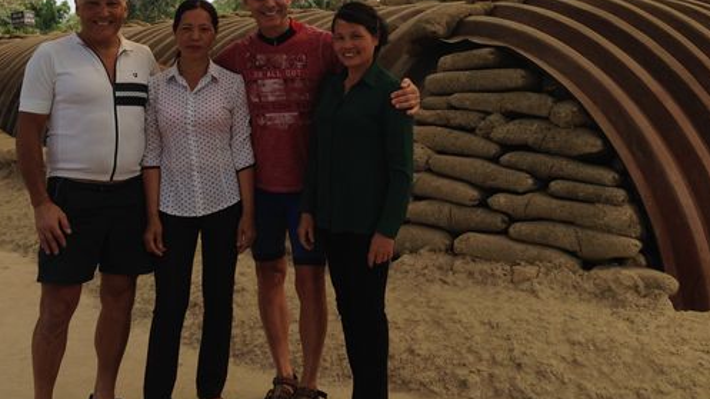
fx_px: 884
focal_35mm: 47
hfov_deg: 43.7
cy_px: 74
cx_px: 338
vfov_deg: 24.9
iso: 50
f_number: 2.4
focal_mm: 4.12
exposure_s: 1/1043
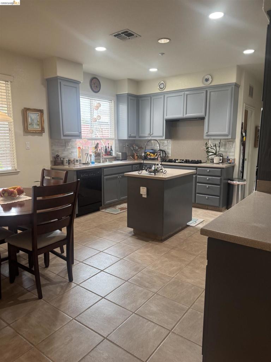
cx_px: 136
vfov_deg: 71.6
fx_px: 251
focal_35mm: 24
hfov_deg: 56.8
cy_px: 181
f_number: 1.78
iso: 200
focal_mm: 6.76
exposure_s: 1/60
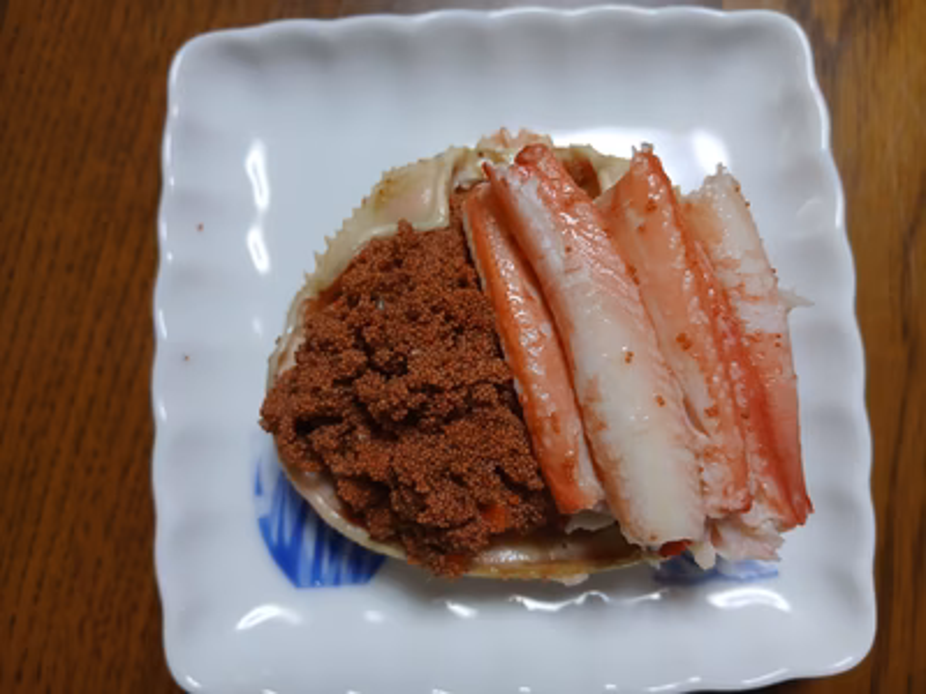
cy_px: 347
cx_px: 463
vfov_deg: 53.1
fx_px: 696
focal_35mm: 26
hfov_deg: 67.3
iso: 250
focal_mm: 3.86
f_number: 1.8
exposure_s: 1/33.3
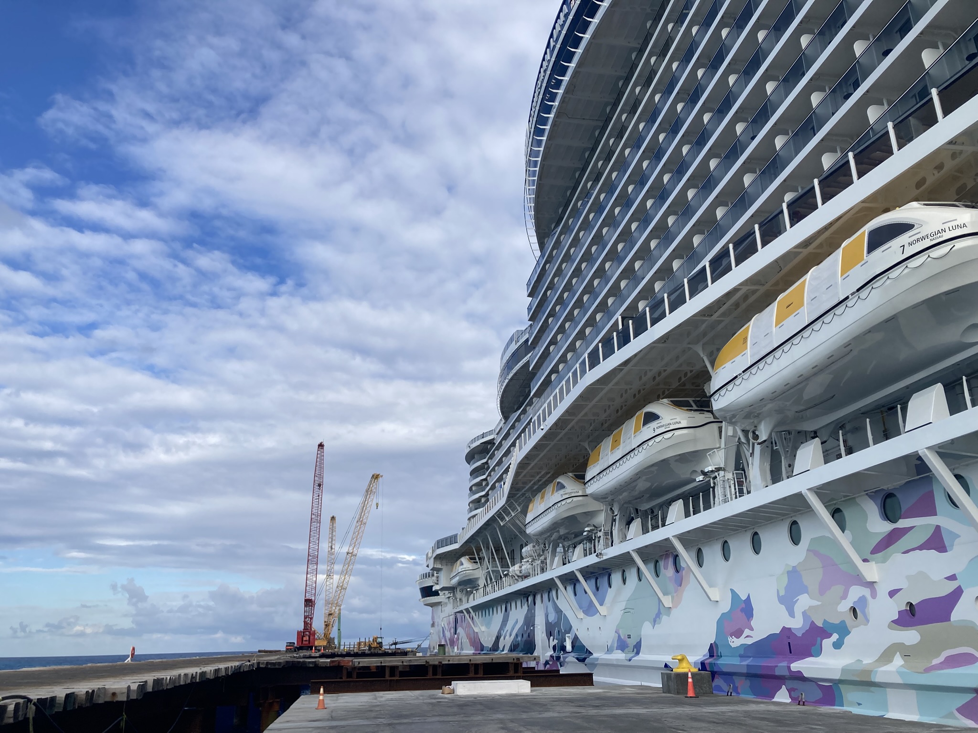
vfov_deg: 49.7
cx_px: 489
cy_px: 366
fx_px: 791
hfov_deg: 63.4
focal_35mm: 28
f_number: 1.8
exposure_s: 1/2315
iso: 20
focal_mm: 3.99
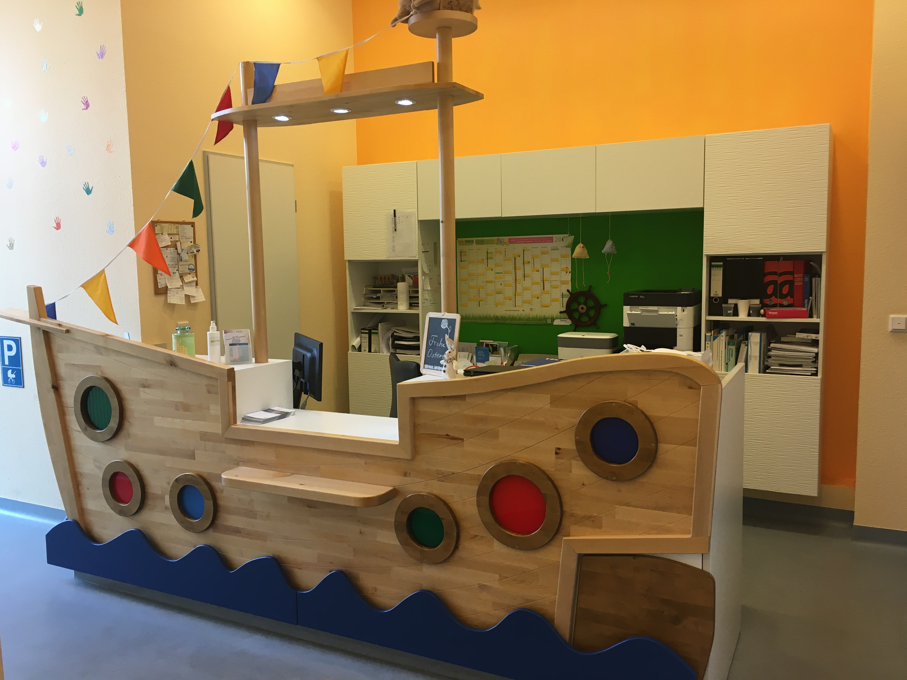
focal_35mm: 29
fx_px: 760
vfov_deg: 48.2
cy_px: 340
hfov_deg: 61.7
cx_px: 454
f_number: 2.2
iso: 64
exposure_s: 1/33
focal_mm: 4.15
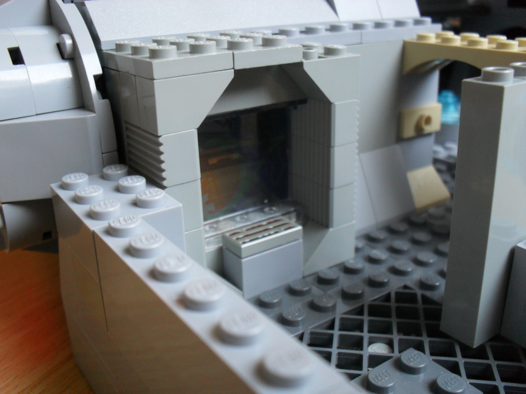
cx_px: 263
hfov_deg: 52.6
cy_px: 197
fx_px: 532
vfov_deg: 40.7
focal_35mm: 35
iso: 240
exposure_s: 1/15
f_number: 3.2
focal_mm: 6.3
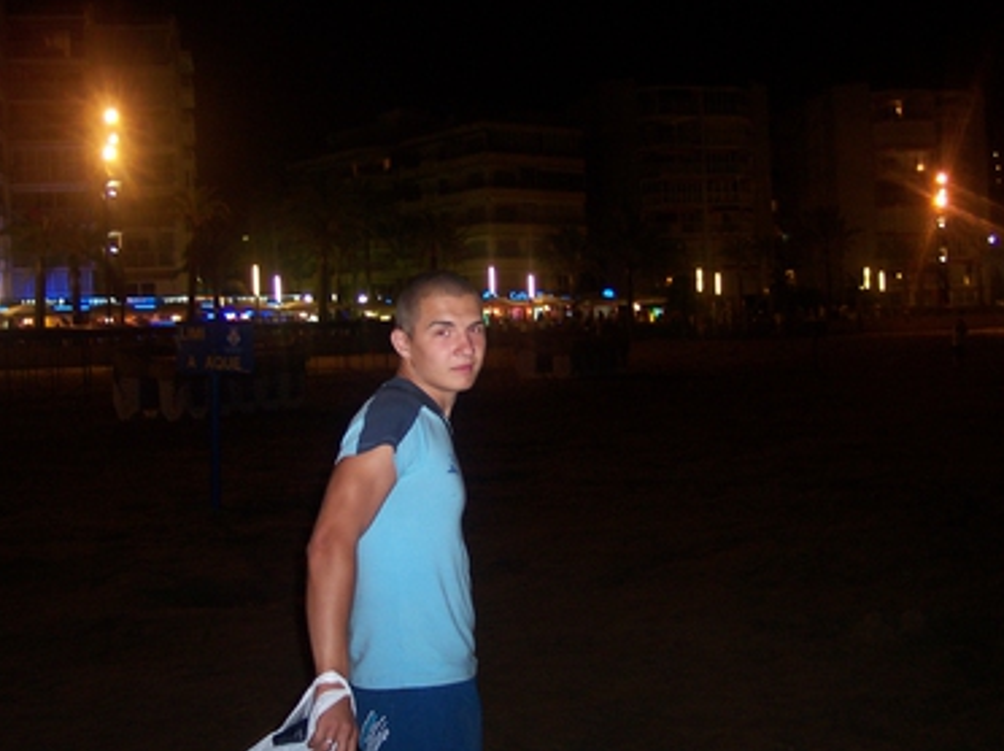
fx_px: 1332
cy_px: 339
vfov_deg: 31.4
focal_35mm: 46
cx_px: 513
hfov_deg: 41.3
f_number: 2.8
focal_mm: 8
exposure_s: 1/30
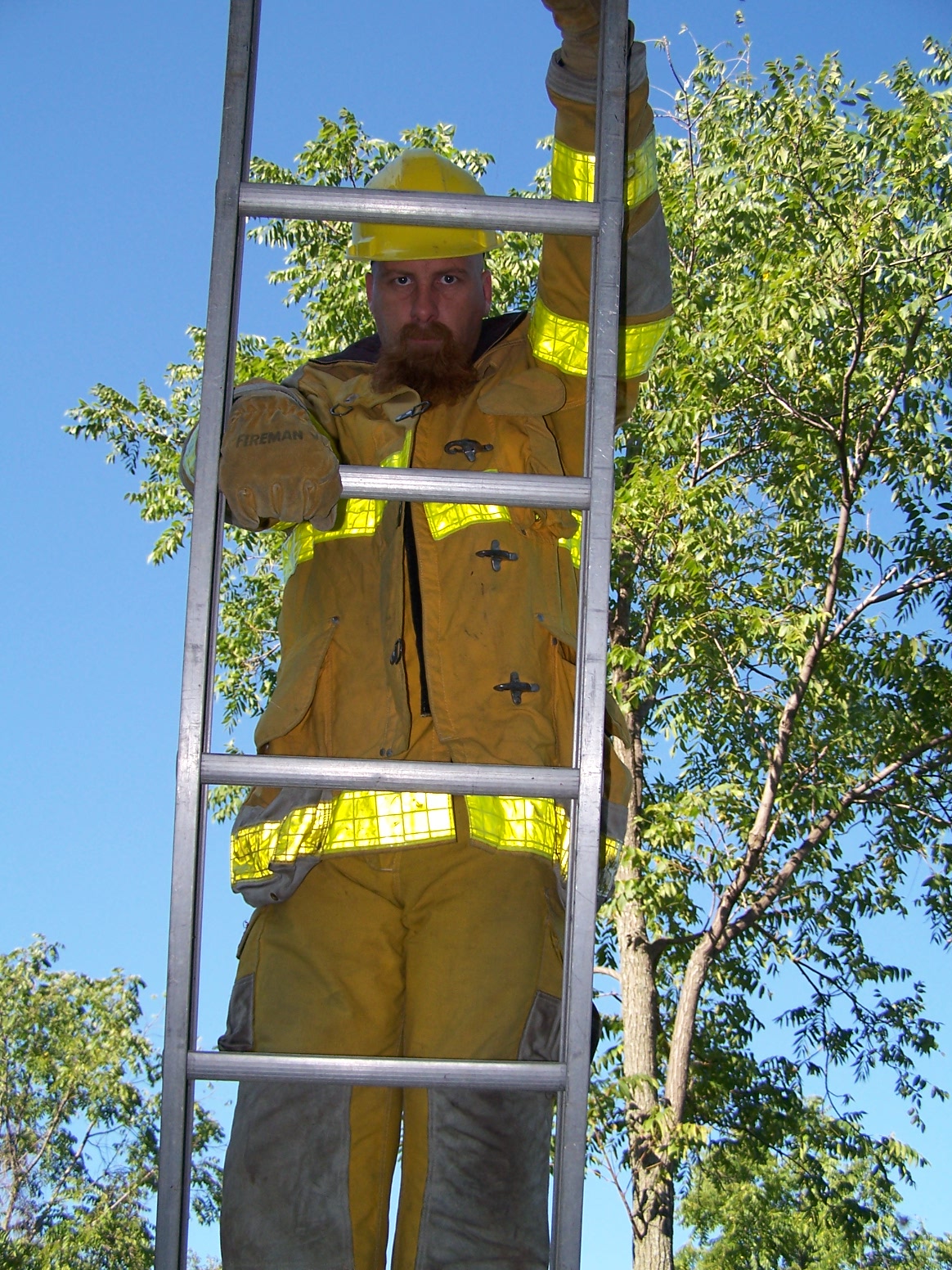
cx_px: 476
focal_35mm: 38
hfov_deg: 37.7
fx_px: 1393
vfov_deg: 49.0
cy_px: 635
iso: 80
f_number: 2.8
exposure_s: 1/400
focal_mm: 6.3
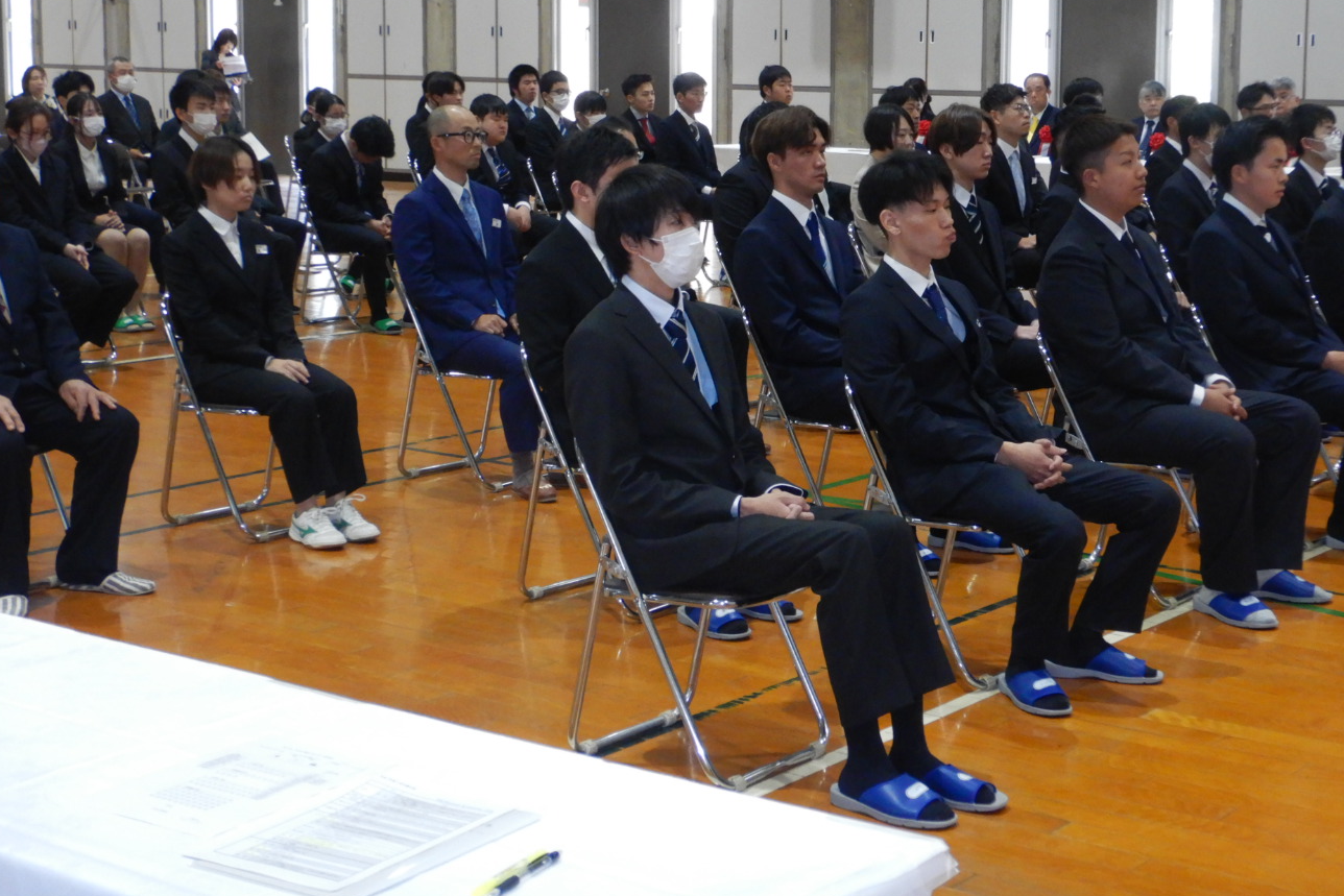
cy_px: 326
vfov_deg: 21.9
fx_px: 2315
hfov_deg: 32.3
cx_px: 826
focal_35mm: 62
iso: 560
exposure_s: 1/30
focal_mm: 8.5
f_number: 4.3
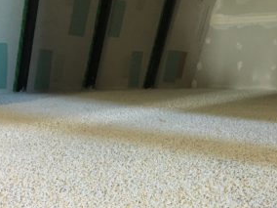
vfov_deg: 28.4
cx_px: 169
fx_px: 408
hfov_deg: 37.3
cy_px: 134
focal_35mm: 51
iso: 400
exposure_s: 1/17
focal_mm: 4.15
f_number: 2.2
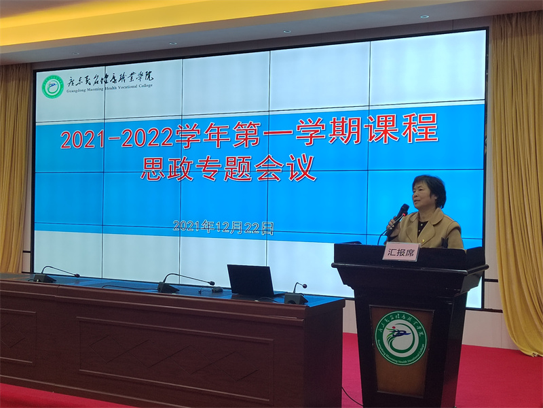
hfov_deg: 40.4
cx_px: 272
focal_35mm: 47
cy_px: 204
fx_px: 737
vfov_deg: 30.9
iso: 541
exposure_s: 1/100
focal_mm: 5.52
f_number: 1.9
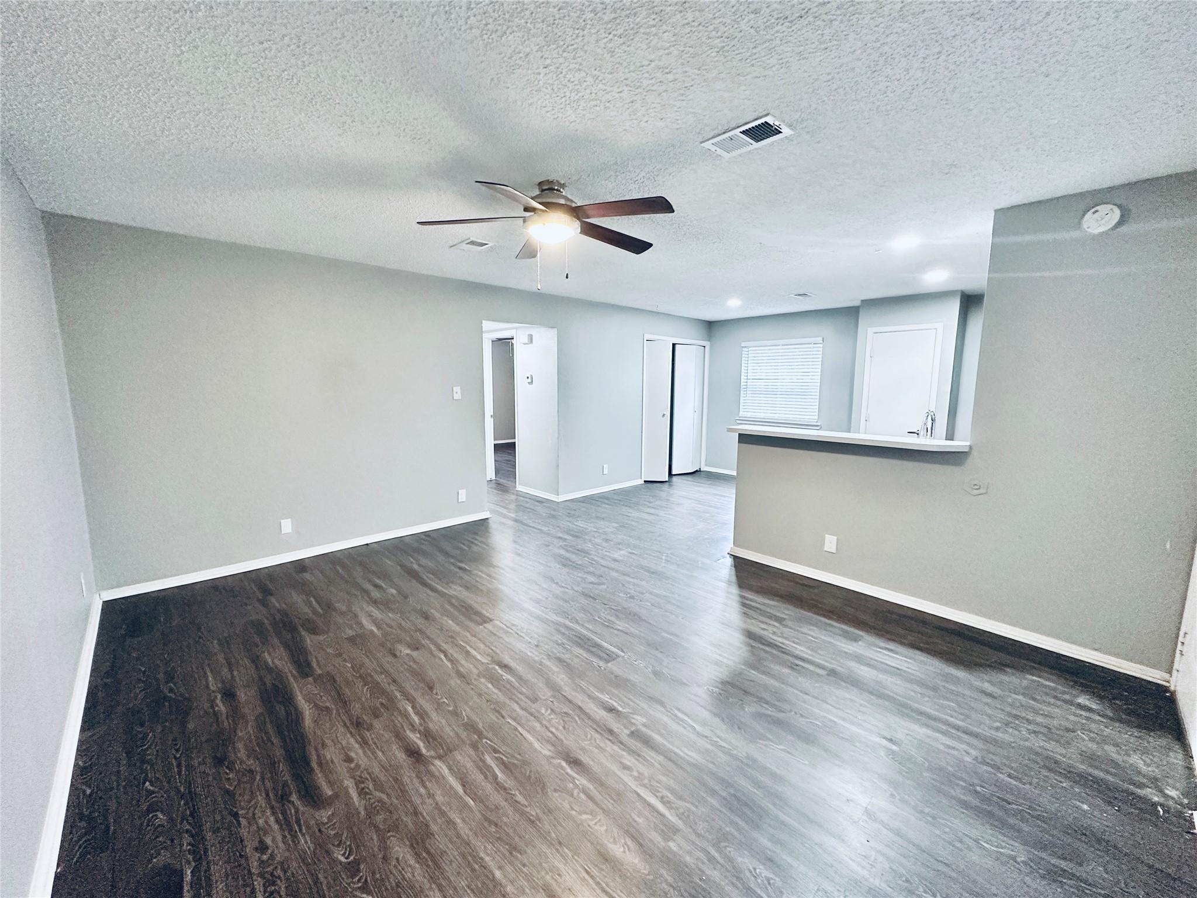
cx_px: 598
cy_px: 449
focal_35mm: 14
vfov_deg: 85.7
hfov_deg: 102.1
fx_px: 484
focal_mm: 2.22
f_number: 2.2
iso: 500
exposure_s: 1/60
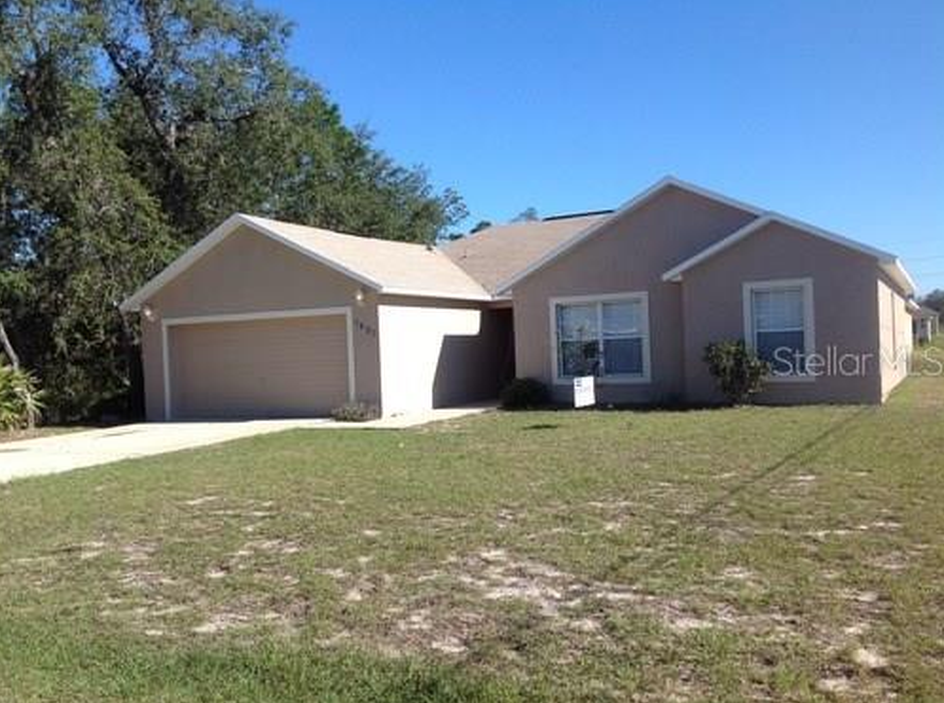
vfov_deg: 39.5
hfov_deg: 51.5
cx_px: 466
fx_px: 979
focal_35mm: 36
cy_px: 360
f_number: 2.4
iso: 50
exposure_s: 1/1439
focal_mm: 4.28
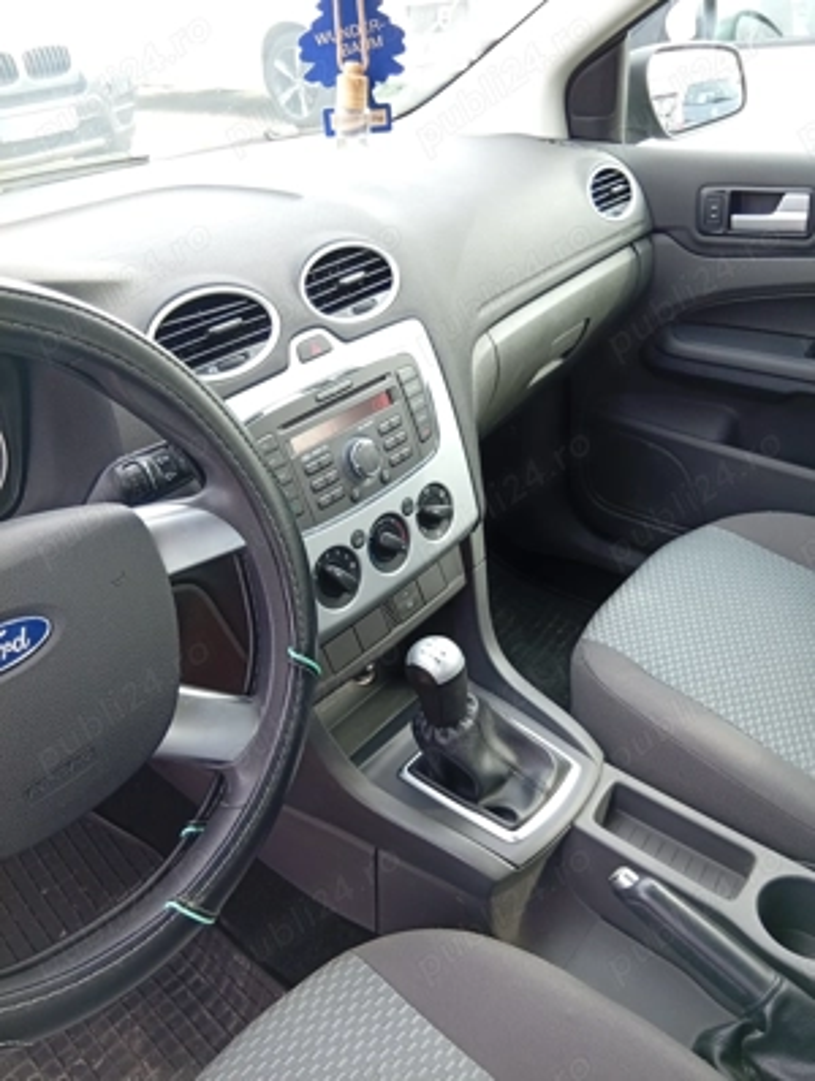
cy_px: 540
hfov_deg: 51.5
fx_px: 845
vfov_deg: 65.2
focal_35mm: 27
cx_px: 408
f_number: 1.8
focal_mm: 3.84
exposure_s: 1/100
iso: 84
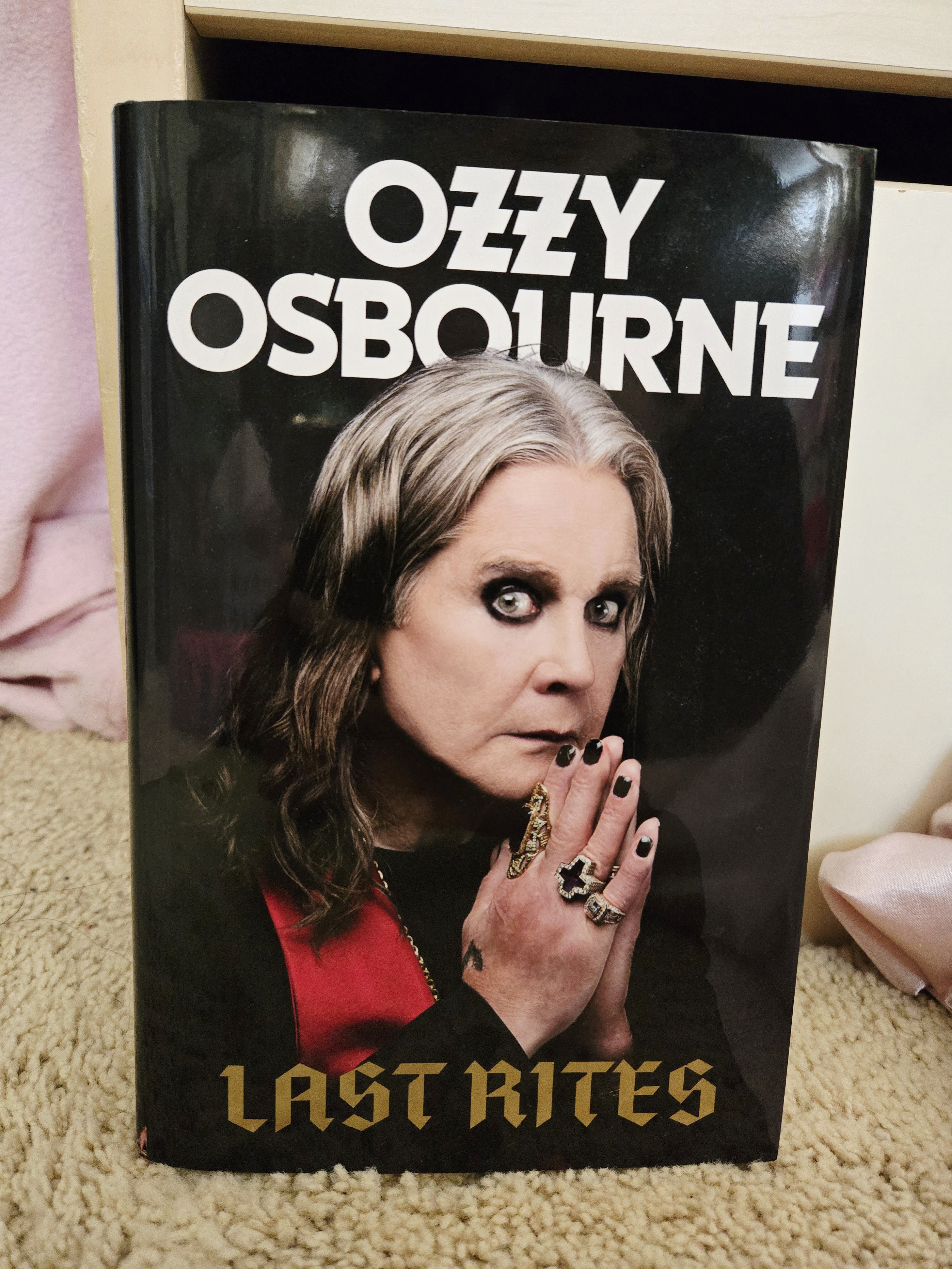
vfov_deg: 73.9
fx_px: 843
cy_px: 634
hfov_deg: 58.9
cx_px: 476
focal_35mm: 23
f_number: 1.8
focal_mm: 5.4
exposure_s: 1/60.2
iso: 2000
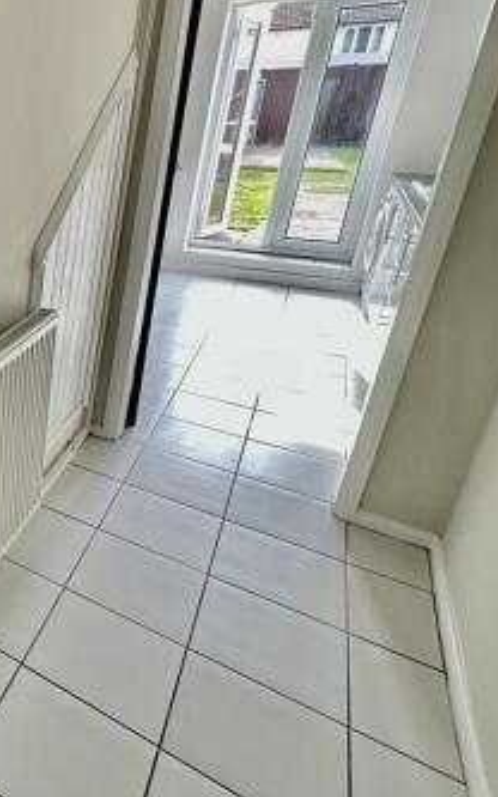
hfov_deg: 32.9
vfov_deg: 69.5
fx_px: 565
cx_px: -174
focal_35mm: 26
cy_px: 308
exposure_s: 1/99
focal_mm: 2.22
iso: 100
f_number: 2.2
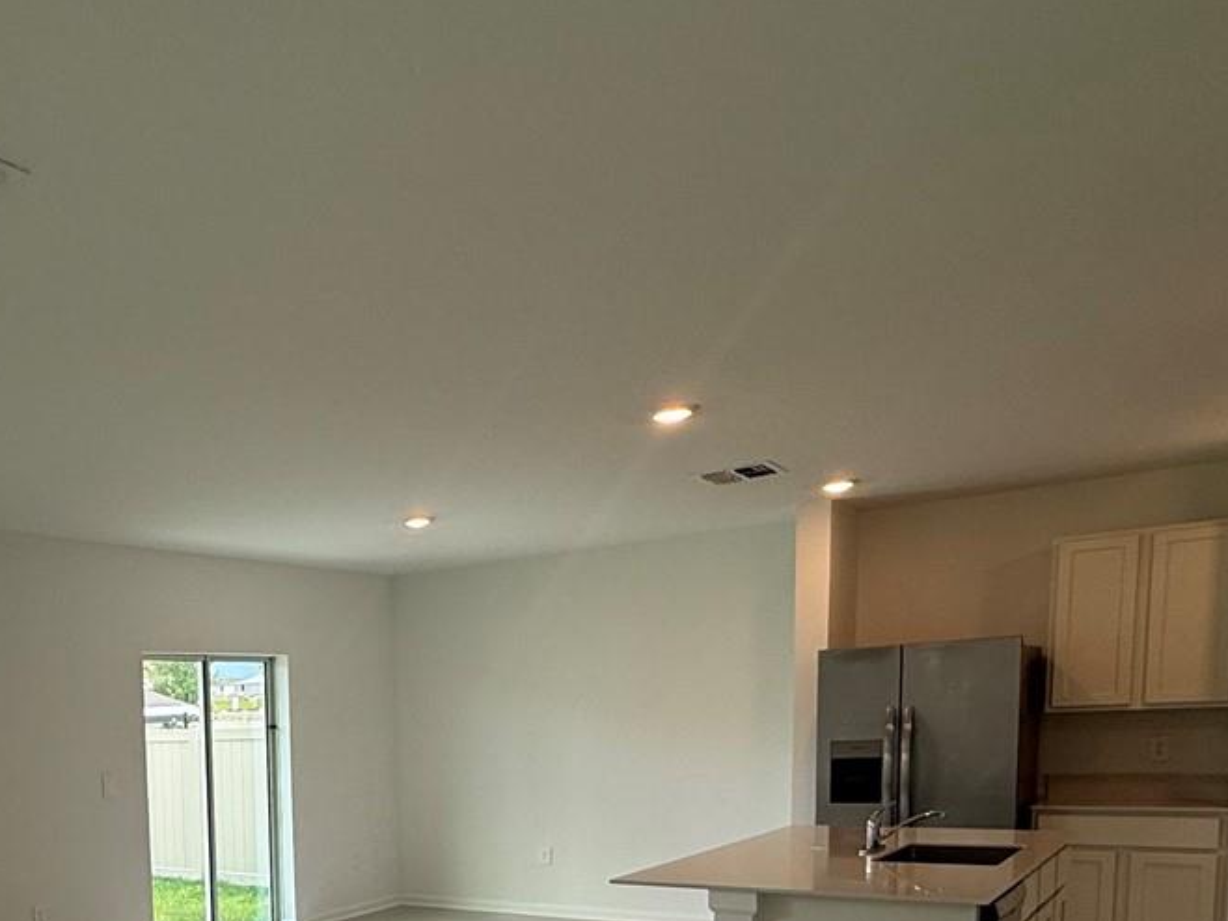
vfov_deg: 38.2
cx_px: 155
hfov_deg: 49.0
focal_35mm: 34
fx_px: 1206
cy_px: 873
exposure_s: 1/120
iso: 50
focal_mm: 2.22
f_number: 2.2
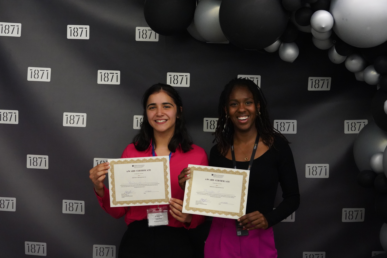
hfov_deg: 28.5
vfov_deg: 19.2
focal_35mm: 71
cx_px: 194
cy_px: 129
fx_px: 763
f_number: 6.3
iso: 12800
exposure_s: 1/500
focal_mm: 71
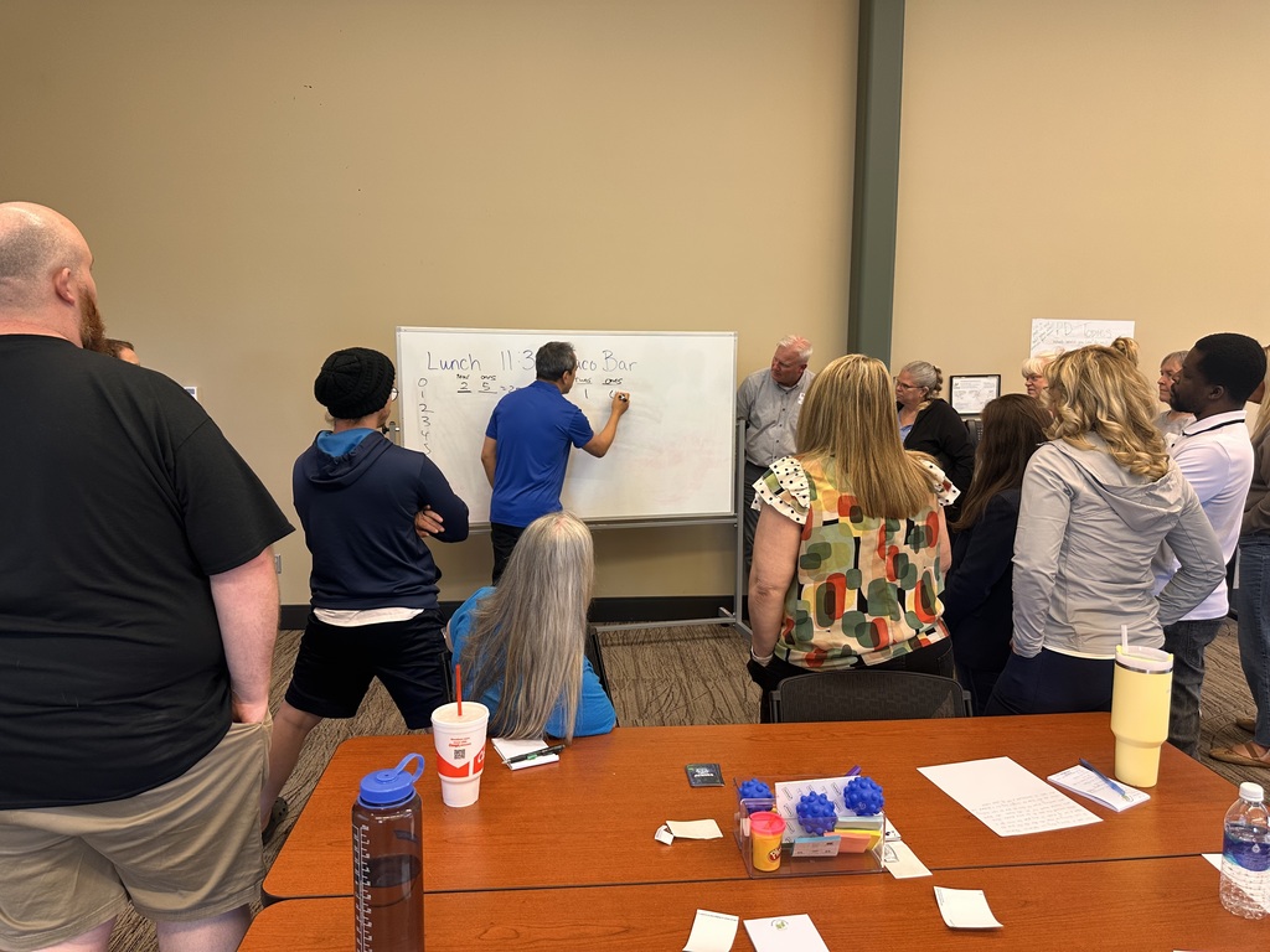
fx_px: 881
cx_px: 635
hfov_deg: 71.6
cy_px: 476
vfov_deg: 56.8
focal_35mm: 24
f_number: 1.78
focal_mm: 6.86
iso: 125
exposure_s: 1/60
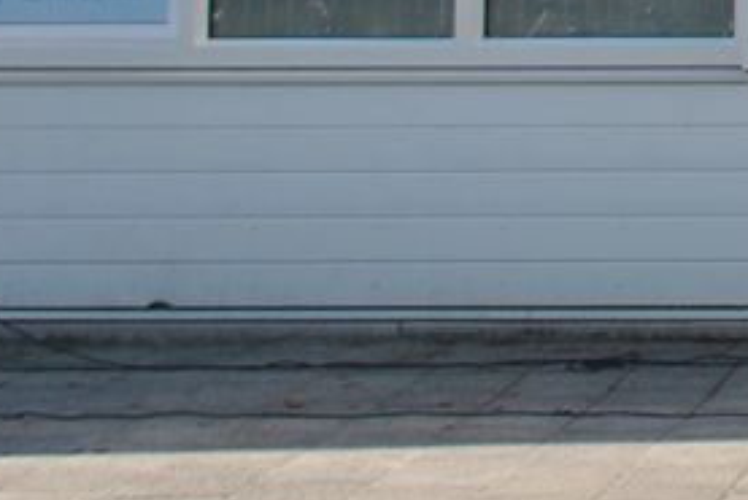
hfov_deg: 8.8
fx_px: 4386
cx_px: 1834
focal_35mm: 211
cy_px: -762
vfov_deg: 6.2
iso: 100
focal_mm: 22
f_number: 7.1
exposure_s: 1/200
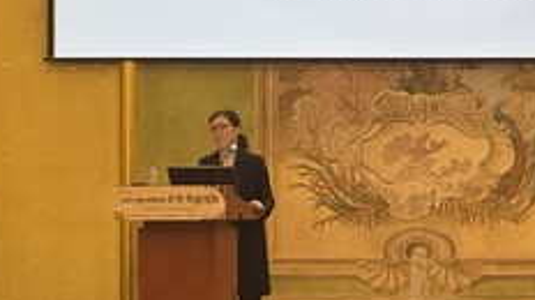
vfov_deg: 5.6
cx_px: 178
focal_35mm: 217
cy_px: 150
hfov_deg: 9.9
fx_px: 3076
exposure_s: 1/60
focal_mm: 9
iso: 125
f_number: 2.8
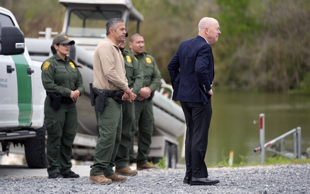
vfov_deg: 8.2
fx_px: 1352
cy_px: 91
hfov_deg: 13.1
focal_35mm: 160
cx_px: 156
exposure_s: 1/2000
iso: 400
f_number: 2.8
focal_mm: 156
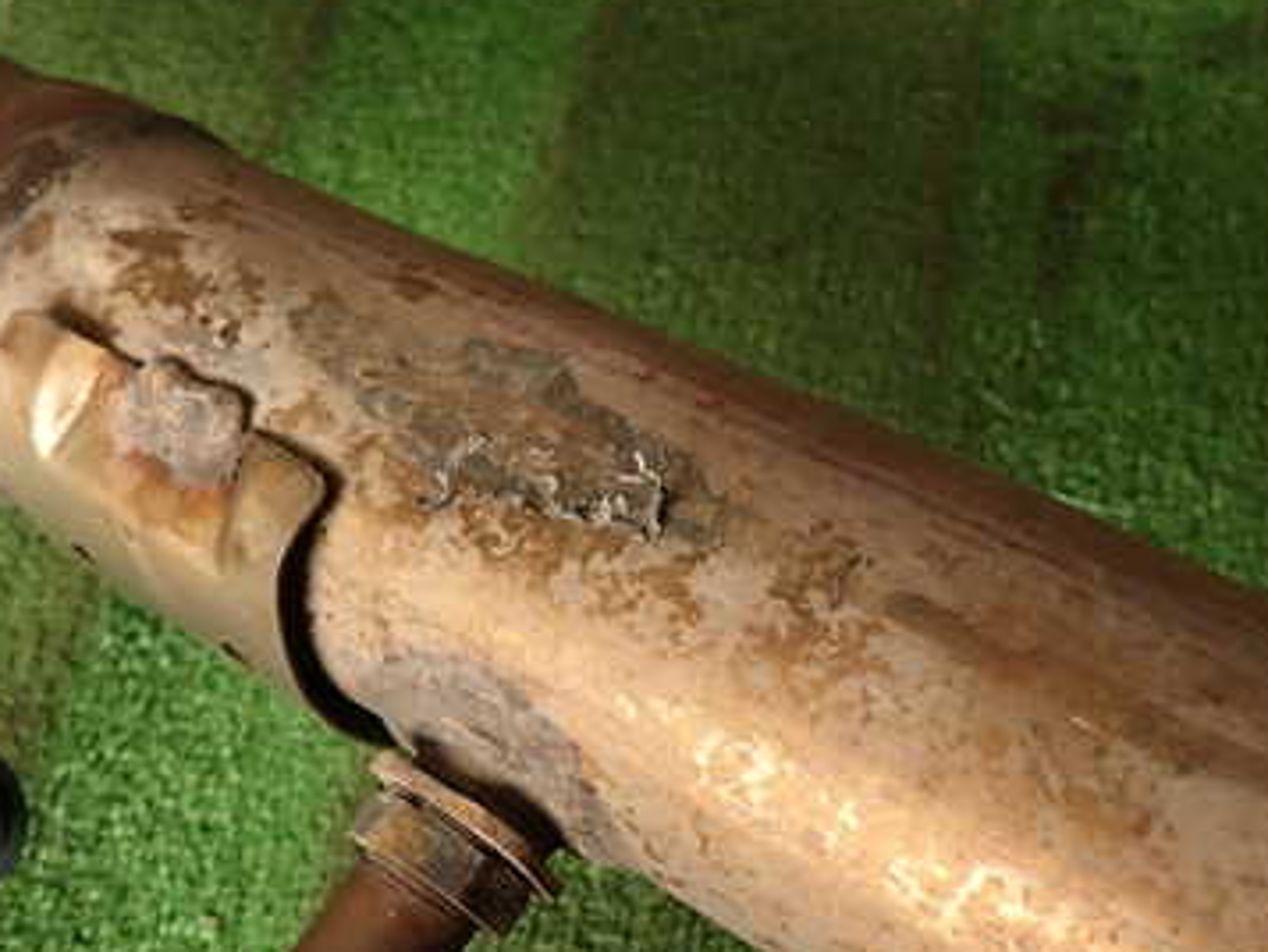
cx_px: 682
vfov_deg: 34.1
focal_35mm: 42
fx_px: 1539
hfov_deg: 44.7
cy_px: 636
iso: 100
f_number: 2
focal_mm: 4.5
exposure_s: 1/80
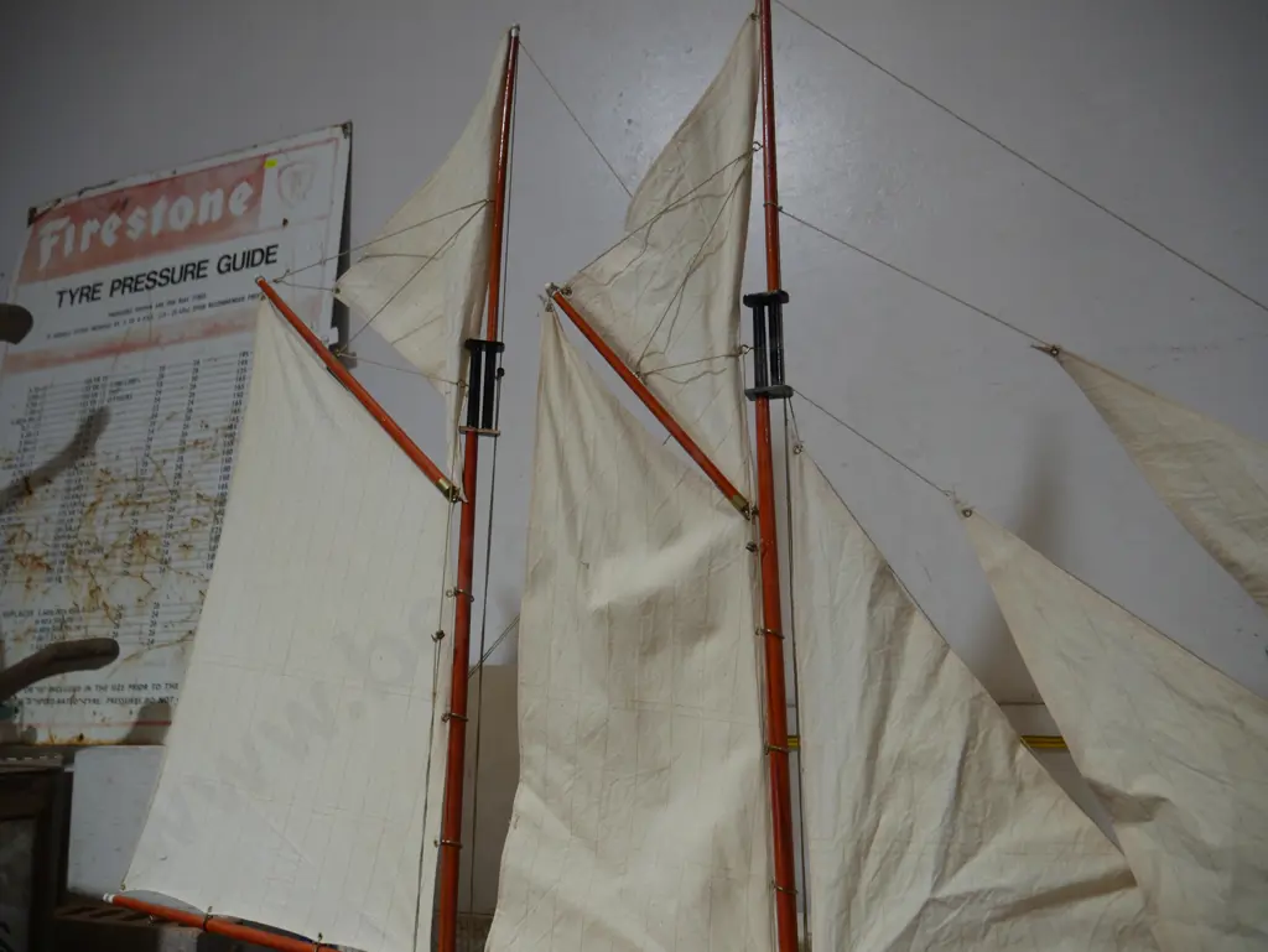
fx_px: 1026
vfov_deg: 49.8
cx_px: 634
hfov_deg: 63.4
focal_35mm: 28
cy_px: 476
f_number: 3.5
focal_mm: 14
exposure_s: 1/60
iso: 200
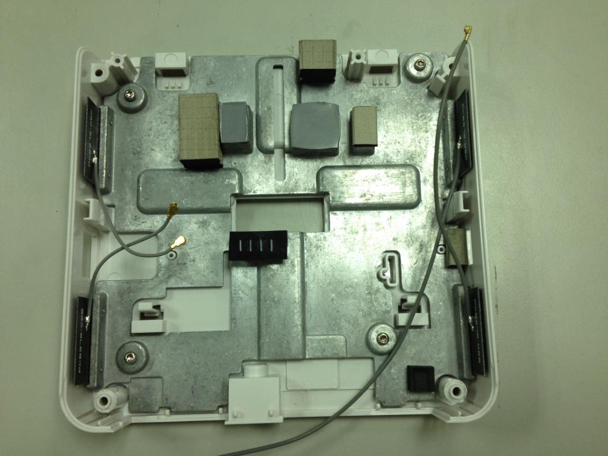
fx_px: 615
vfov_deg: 40.7
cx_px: 304
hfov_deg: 52.6
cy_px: 228
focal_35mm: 35
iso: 64
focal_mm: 4.28
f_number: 2.4
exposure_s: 1/40
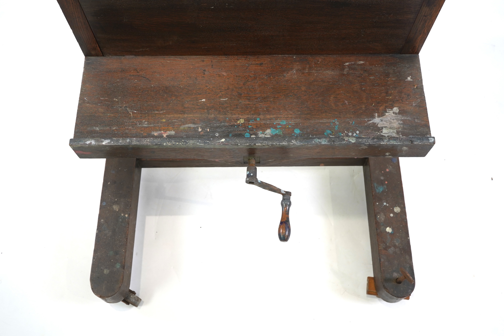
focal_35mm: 34
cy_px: 168
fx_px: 476
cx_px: 252
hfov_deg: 55.8
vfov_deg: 38.9
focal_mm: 34
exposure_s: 1/80
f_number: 5.6
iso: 640
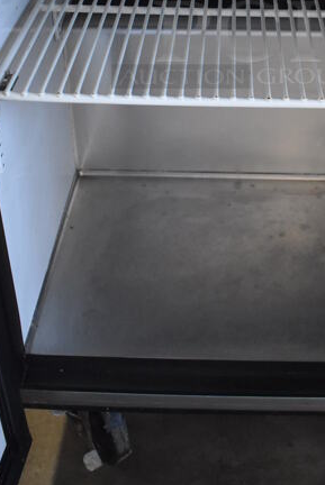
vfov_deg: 32.9
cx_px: 237
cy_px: 30
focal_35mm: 57
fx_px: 770
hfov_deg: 23.6
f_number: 3.5
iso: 3200
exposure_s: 1/125
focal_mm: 18
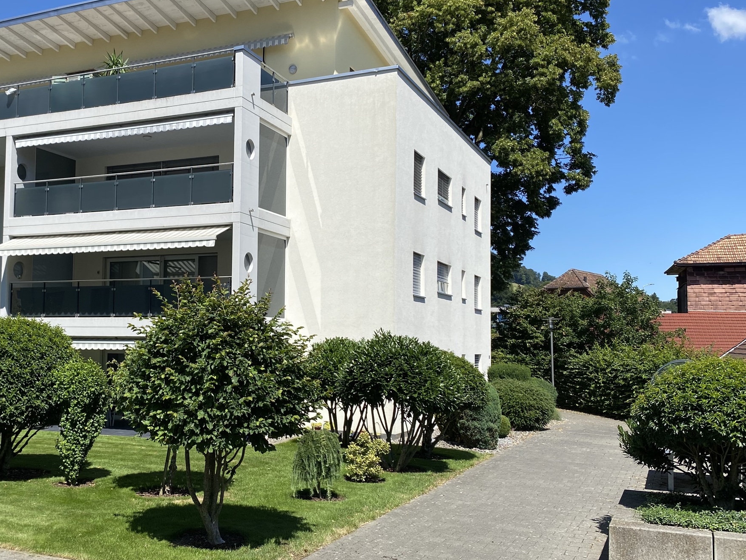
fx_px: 819
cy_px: 292
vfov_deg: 37.7
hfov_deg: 48.1
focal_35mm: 38
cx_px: 241
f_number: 1.8
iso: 32
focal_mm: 4.25
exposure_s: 1/2688
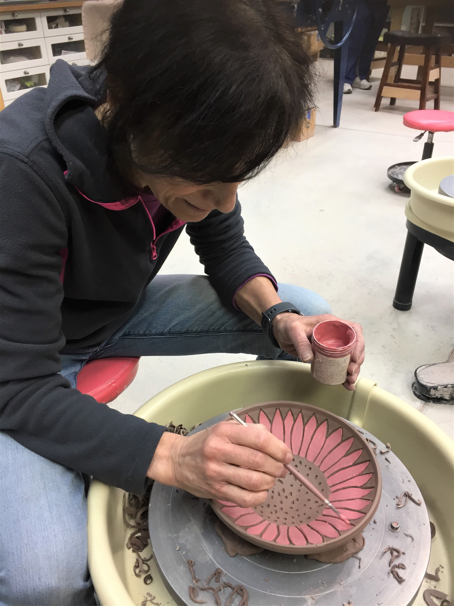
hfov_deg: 48.2
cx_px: 227
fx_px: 507
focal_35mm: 29
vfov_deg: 61.7
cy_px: 303
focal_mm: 4.15
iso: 64
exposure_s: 1/30
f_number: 2.2
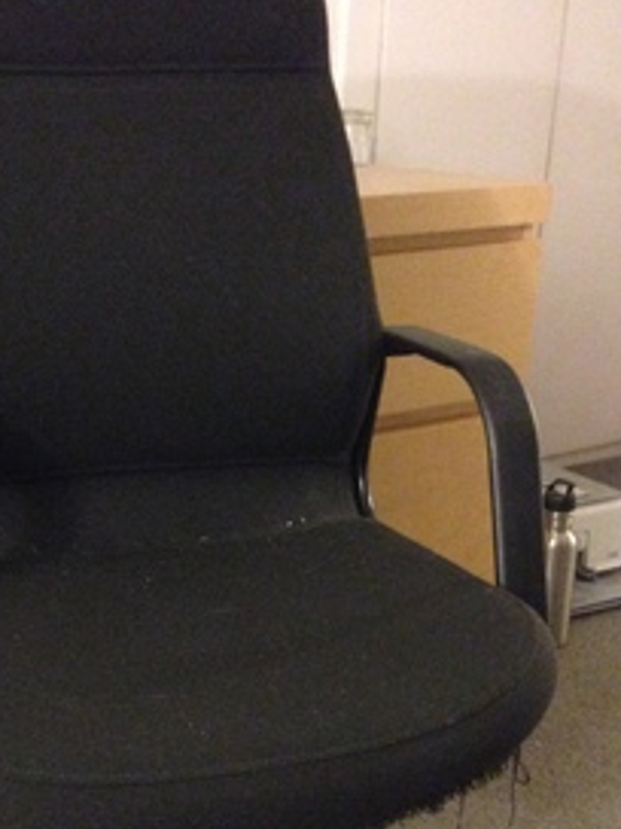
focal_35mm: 55
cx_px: 137
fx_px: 1316
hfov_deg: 26.1
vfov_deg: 34.5
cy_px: 571
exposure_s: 1/15
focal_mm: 4.12
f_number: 2.4
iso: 800
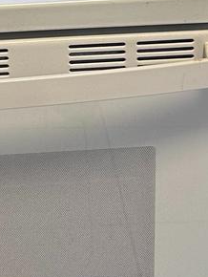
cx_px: -61
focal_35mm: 127
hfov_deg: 11.4
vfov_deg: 13.9
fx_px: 1016
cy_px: -214
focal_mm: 6.86
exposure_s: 1/60
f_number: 1.78
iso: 125
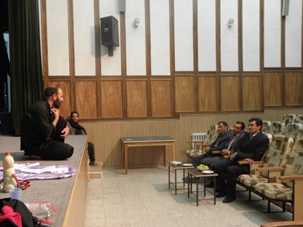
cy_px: 115
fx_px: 306
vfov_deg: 40.7
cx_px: 148
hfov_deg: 52.6
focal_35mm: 35
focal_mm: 6.07
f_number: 3.1
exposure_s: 1/8
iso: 250
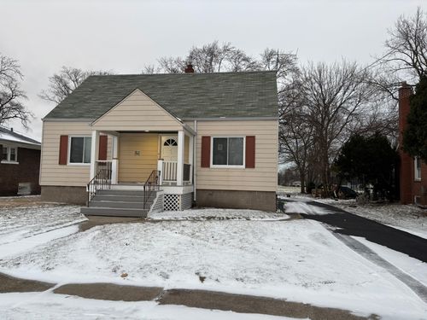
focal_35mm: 26
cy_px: 160
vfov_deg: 53.1
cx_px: 214
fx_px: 321
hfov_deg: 67.3
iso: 64
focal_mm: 5.96
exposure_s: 1/120
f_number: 1.6
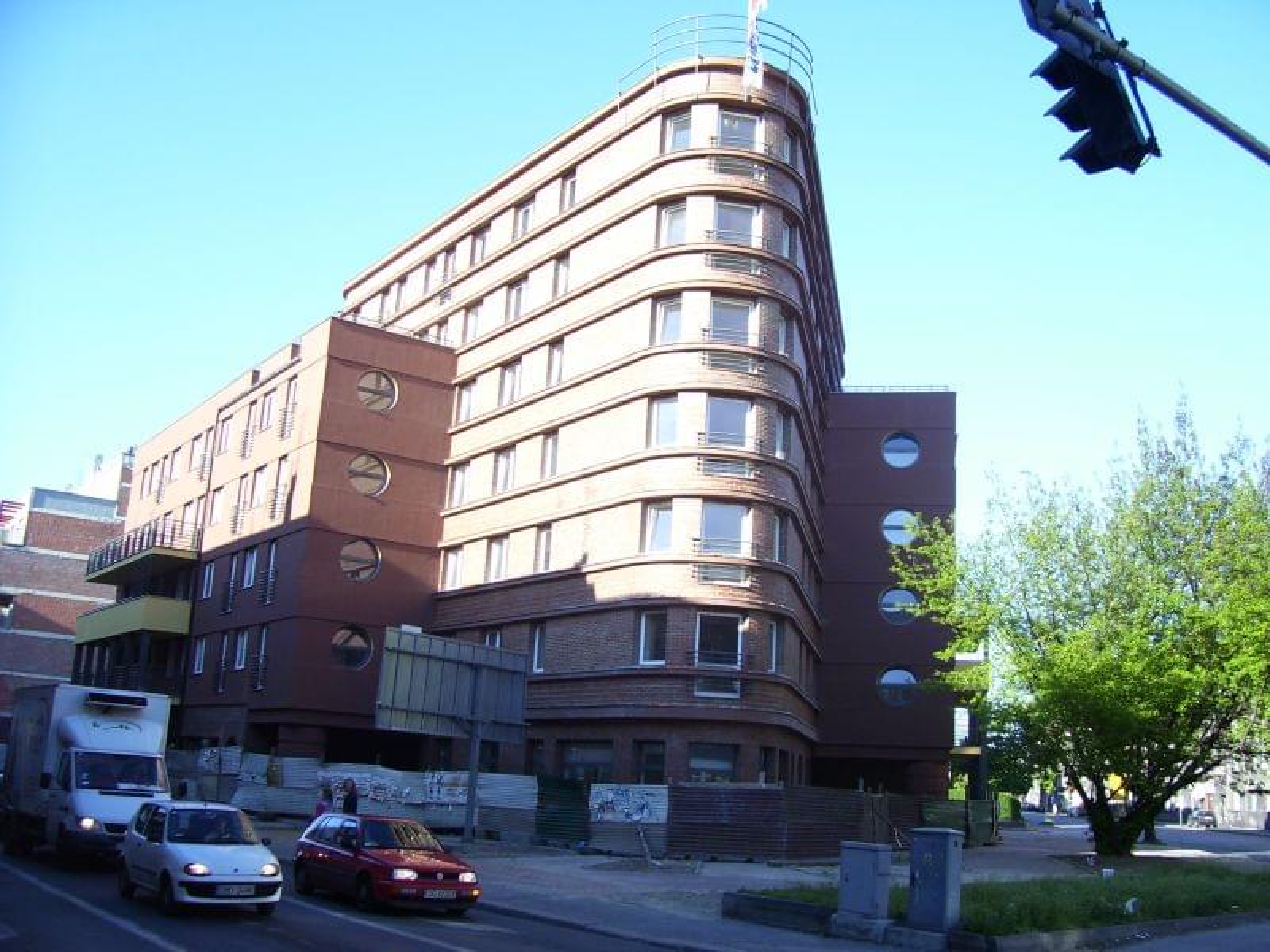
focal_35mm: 34
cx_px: 635
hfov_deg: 54.0
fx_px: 1247
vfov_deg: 41.8
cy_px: 476
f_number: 2.7
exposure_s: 1/350
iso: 80
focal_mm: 5.6
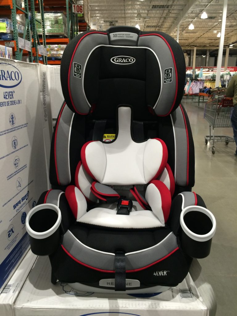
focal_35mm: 29
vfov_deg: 61.7
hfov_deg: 48.2
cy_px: 158
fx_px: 265
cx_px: 118
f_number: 2.2
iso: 100
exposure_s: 1/30
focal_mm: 4.15
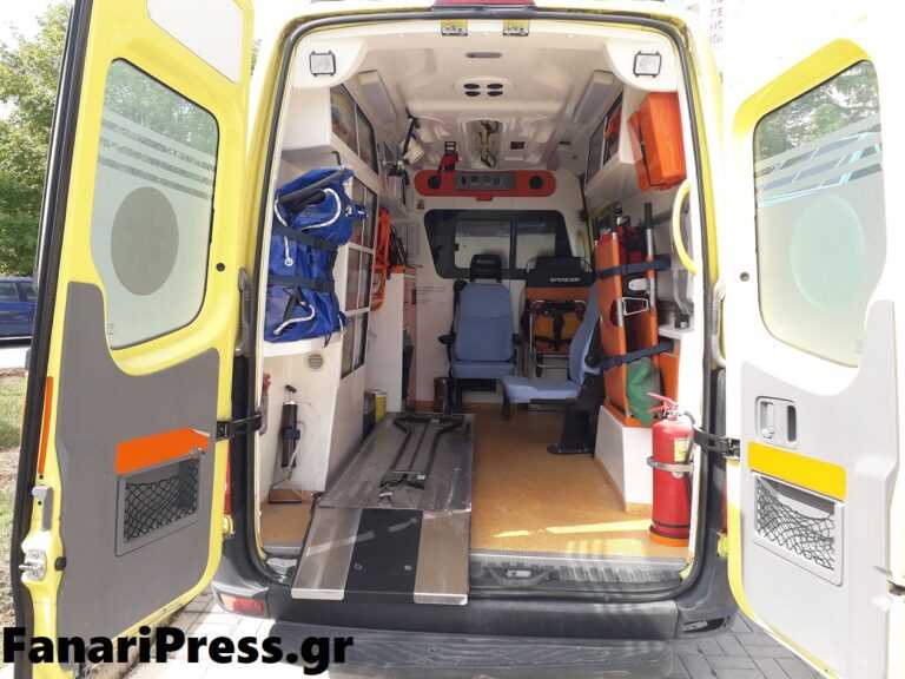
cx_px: 452
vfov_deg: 51.4
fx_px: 706
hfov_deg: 65.3
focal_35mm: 27
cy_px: 340
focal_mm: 3.6
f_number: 1.9
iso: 40
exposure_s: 1/613
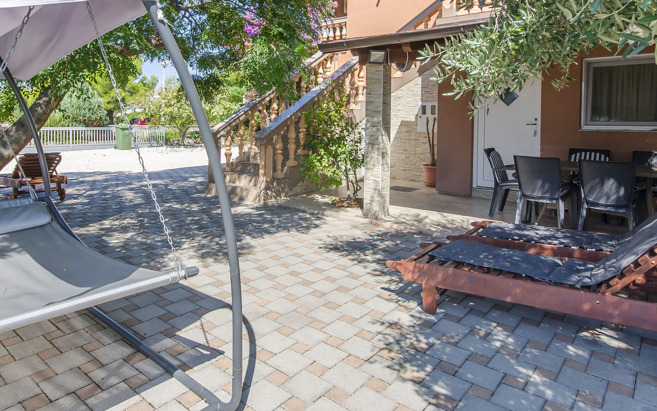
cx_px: 274
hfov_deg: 76.6
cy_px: 129
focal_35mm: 23
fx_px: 412
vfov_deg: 51.7
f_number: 8
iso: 140
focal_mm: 10
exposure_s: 1/250
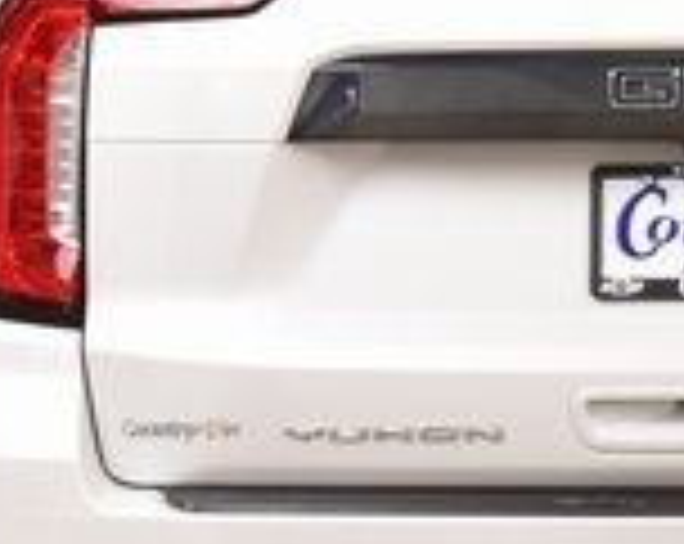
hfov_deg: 8.5
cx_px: 734
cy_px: 330
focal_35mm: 226
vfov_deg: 6.8
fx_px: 4566
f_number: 7.1
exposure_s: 1/30
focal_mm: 38
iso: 1100
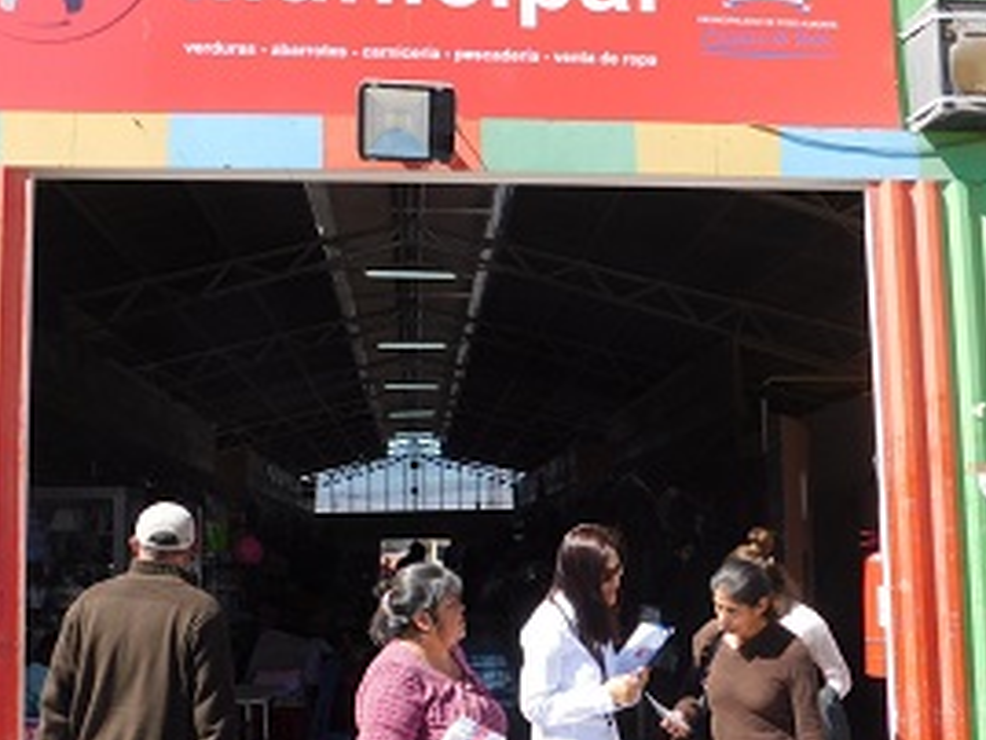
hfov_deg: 45.7
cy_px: 447
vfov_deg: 35.0
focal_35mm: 41
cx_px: 553
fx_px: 1168
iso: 125
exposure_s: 1/800
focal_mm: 4
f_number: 3
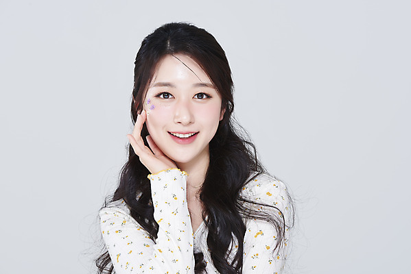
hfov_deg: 19.4
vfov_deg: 13.1
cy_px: 137
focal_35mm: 105
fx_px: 1199
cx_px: 206
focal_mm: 105
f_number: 11
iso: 64
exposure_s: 1/125
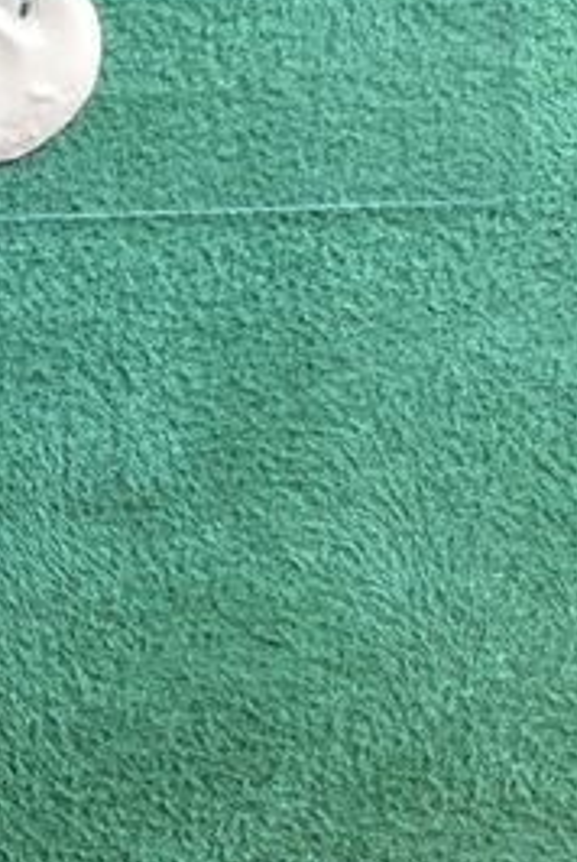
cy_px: 262
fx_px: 1798
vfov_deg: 26.7
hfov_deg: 16.8
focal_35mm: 75
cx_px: -246
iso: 64
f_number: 2.2
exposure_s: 1/120
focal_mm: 4.12
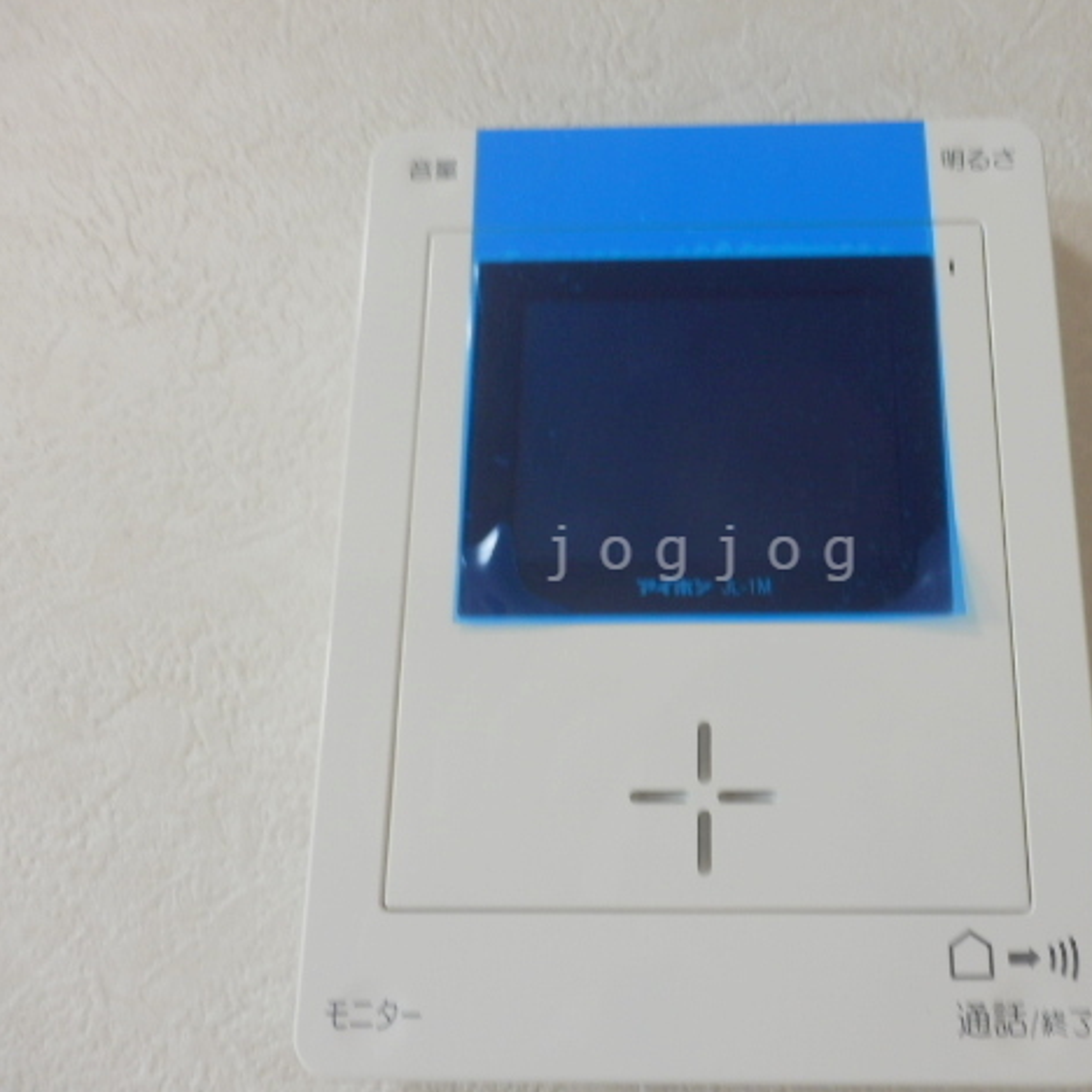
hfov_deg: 54.7
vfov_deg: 55.6
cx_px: 707
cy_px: 553
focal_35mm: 29
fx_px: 1035
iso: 100
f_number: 3
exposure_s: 1/30
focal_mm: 4.2
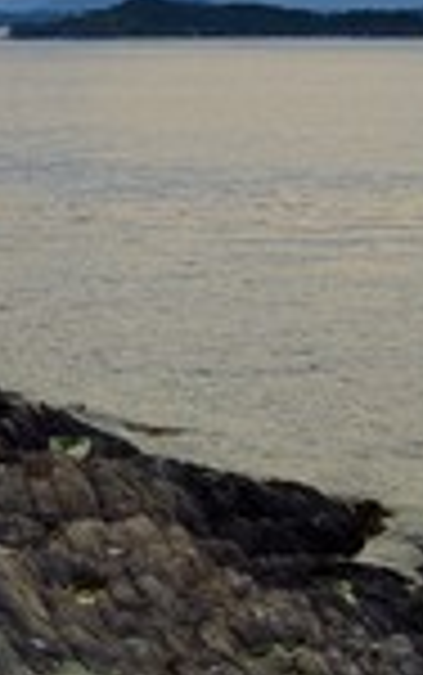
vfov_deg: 24.2
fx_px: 1528
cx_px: -371
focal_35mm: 83
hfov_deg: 13.8
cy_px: 58
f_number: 7.1
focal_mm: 29
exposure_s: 1/500
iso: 200
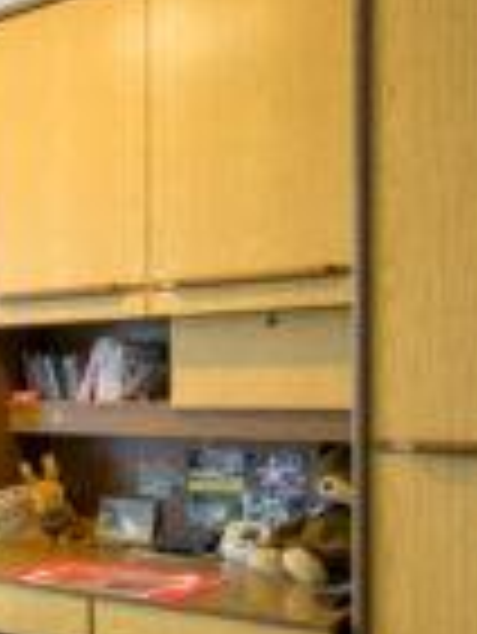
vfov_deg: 37.7
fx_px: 917
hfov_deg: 24.9
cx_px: -158
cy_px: 423
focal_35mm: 50
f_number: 9
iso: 200
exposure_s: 1/10
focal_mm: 15
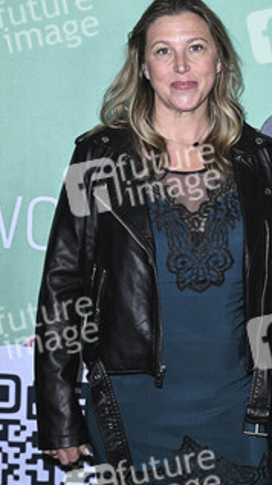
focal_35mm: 78
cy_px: 257
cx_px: 186
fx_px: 1001
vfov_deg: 27.2
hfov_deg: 15.4
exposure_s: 1/200
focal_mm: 59
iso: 1600
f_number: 5.6
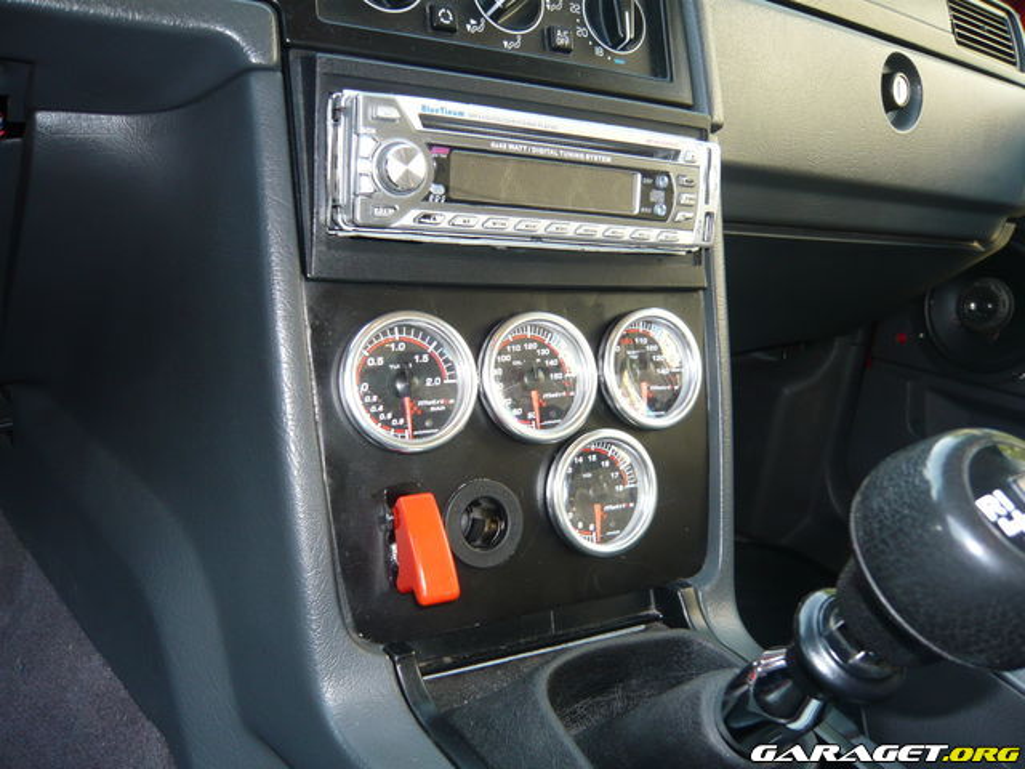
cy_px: 384
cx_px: 512
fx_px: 829
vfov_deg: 49.7
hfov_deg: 63.4
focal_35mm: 28
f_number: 2.8
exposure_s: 1/30
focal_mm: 4.6
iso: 100
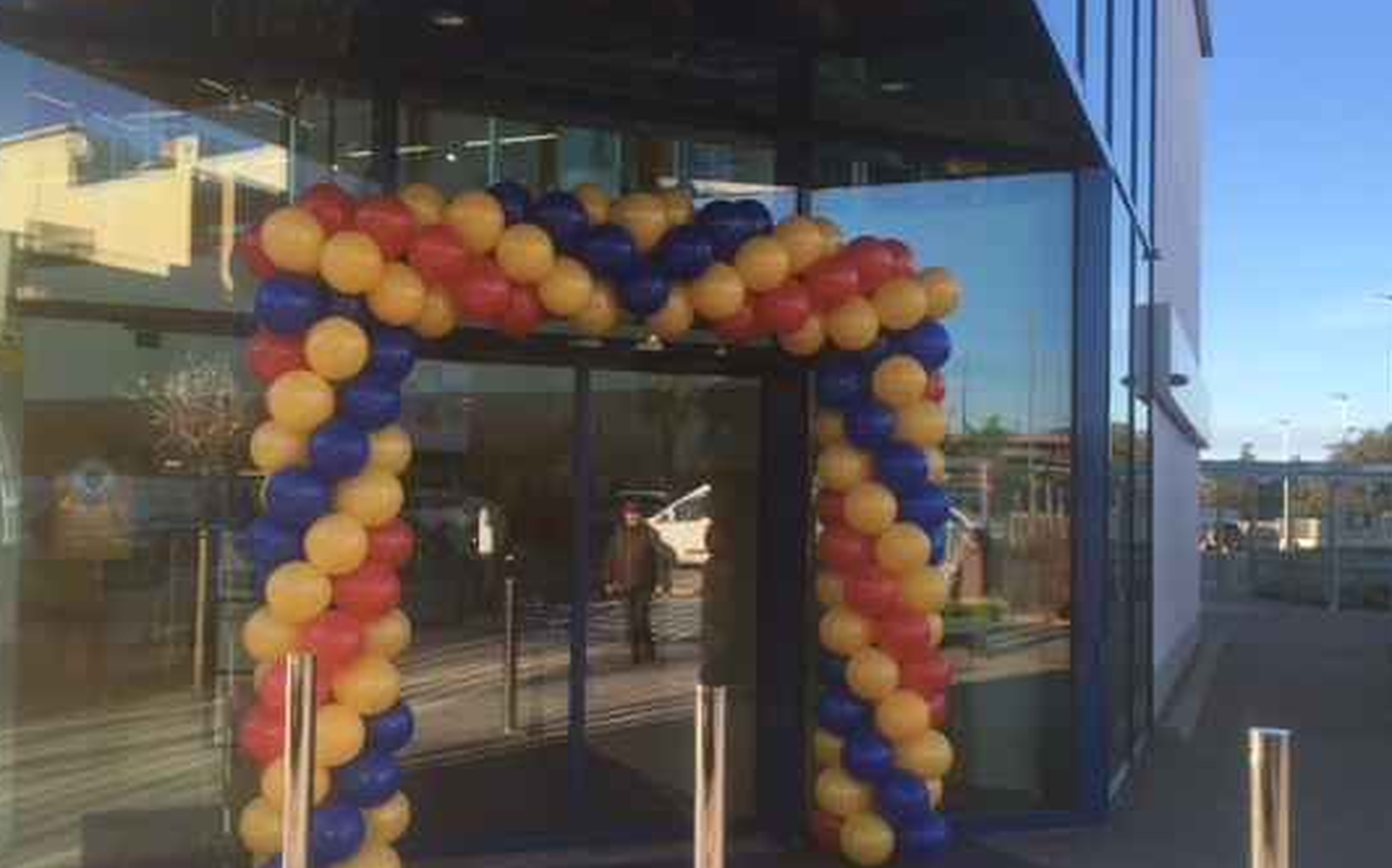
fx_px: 1403
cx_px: 652
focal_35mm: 37
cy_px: 476
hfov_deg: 52.7
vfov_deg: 34.4
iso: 25
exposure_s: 1/330
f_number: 2.2
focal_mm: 4.15
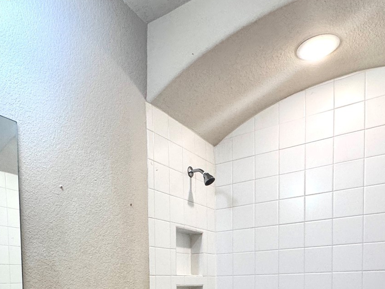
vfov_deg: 36.2
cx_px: 141
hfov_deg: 53.3
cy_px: 309
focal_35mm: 34
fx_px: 378
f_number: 2.2
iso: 160
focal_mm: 2.22
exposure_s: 1/120
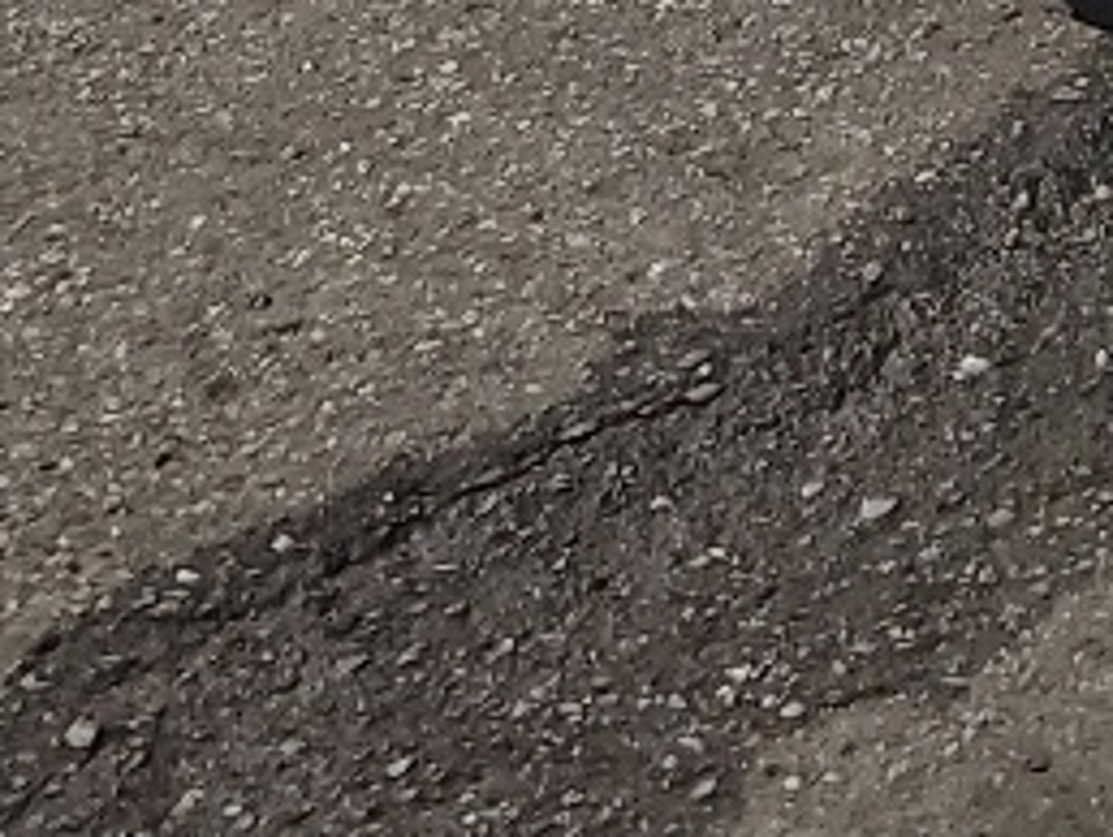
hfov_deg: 11.8
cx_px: 1553
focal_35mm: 161
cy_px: -1558
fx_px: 5181
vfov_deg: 8.1
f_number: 1.5
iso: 50
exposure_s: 1/5000
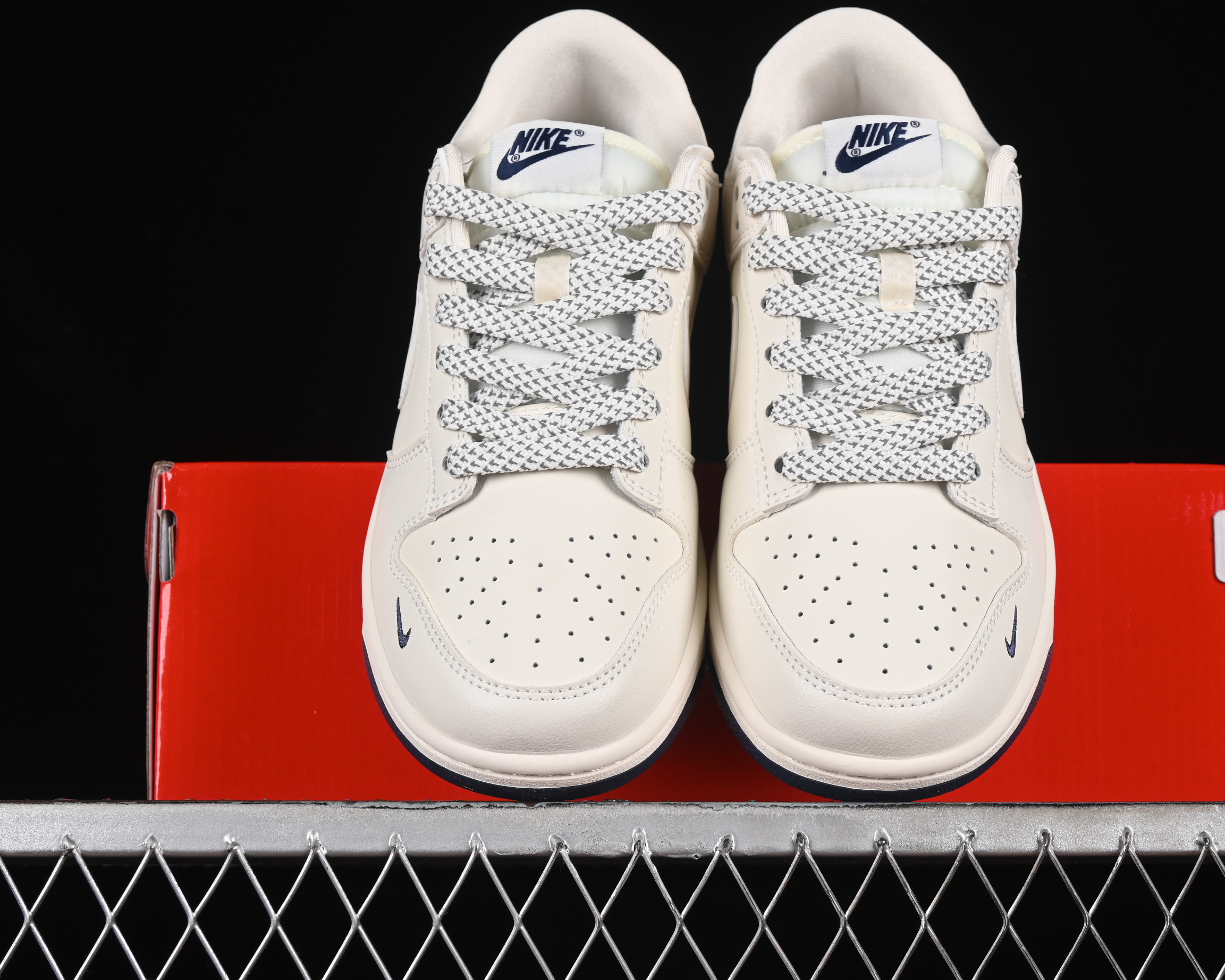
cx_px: 717
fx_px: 3082
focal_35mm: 85
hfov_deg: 22.5
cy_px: 493
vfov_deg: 18.1
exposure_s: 1/100
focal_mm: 50
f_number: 8
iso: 160
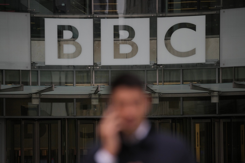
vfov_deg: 6.9
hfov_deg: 10.3
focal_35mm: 200
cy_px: 82
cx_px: 122
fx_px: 1361
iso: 400
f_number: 2.8
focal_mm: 200
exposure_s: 1/1000
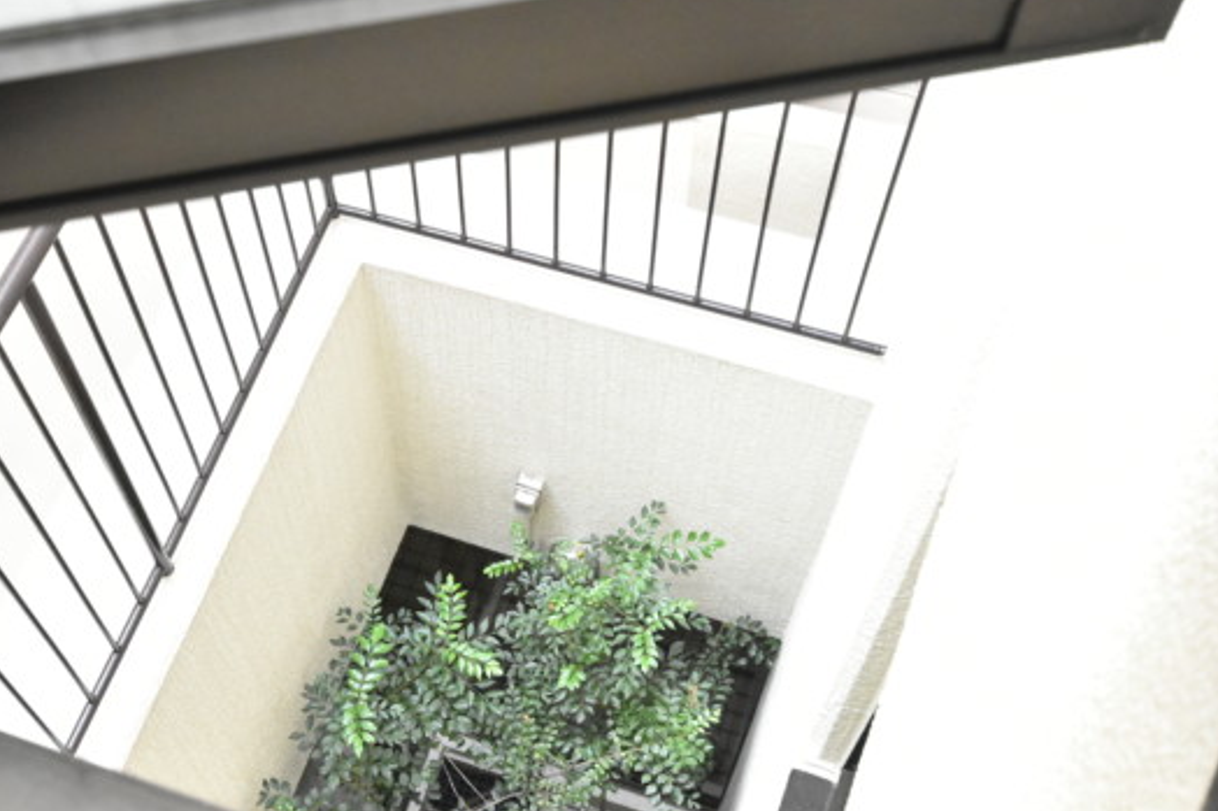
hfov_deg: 44.3
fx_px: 1488
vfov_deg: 30.5
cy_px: 461
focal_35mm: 44
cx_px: 493
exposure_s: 1/200
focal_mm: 24
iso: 6400
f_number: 7.1
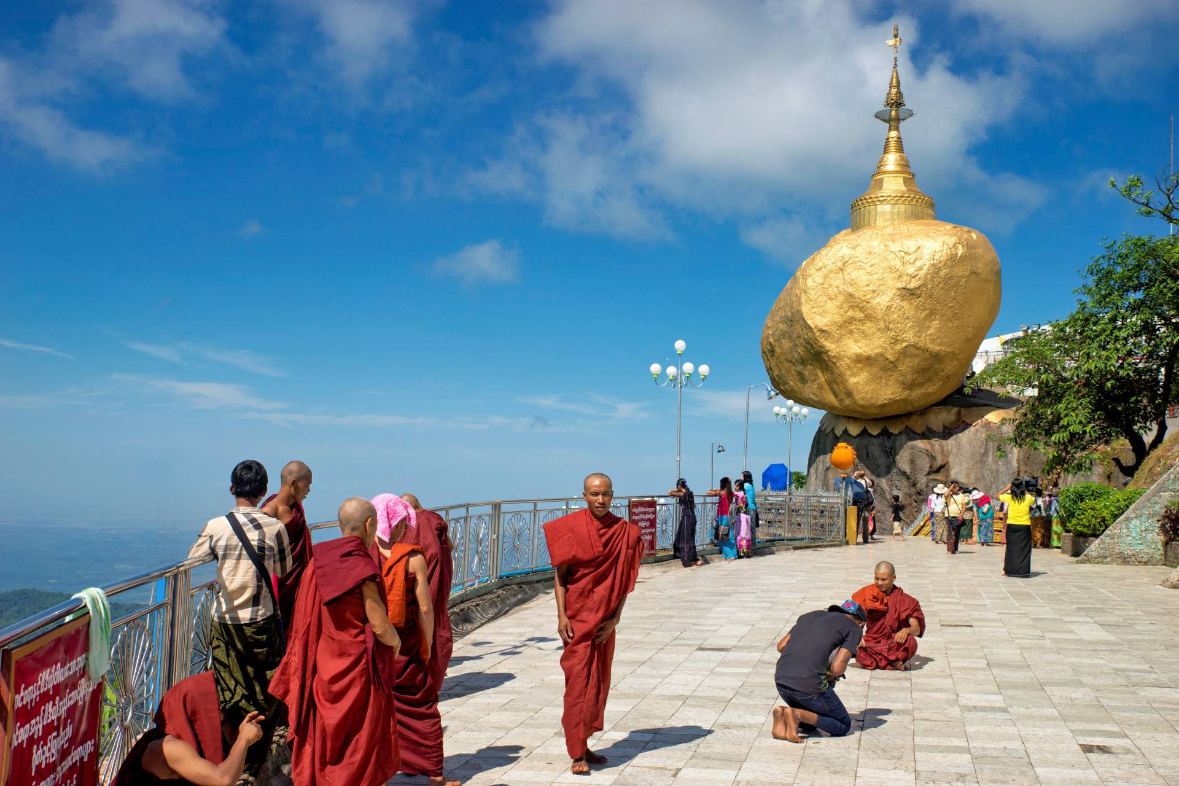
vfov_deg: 37.9
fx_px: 1146
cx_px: 590
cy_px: 393
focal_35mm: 35
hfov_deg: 54.4
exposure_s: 1/500
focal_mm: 35
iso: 100
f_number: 8
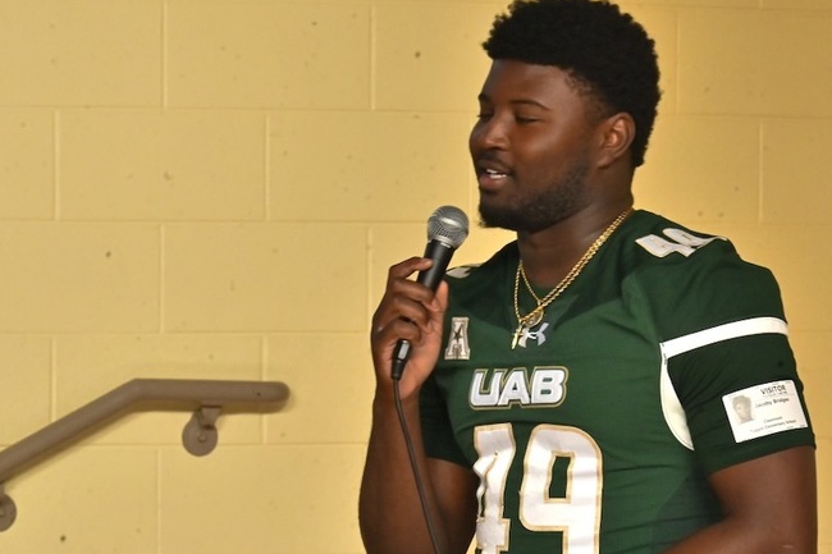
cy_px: 243
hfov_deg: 6.5
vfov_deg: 4.4
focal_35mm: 315
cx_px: 575
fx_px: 7278
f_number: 20
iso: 5000
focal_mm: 200
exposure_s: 1/80
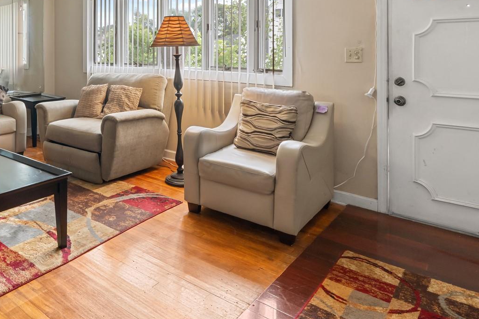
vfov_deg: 43.6
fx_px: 373
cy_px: 51
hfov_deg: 61.9
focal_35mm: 28
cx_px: 123
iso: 320
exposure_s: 1/5
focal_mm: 14
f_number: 10
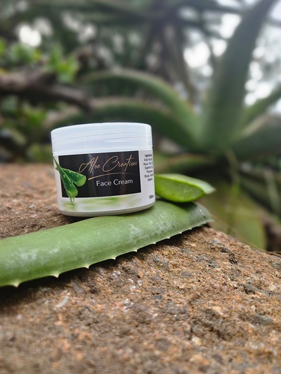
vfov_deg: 69.4
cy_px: 178
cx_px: 142
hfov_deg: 54.9
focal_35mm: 25
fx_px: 271
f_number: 1.8
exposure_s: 1/100
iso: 25
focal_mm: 5.4
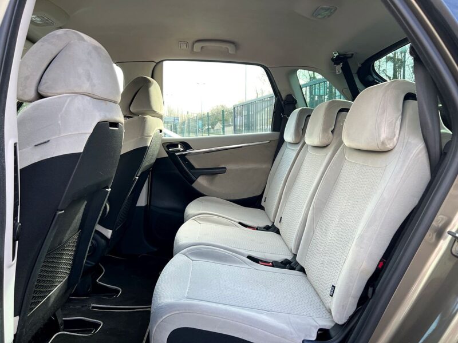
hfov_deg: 67.3
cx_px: 229
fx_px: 344
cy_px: 172
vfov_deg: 53.1
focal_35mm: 26
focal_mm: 5.7
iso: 40
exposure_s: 1/181
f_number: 1.5
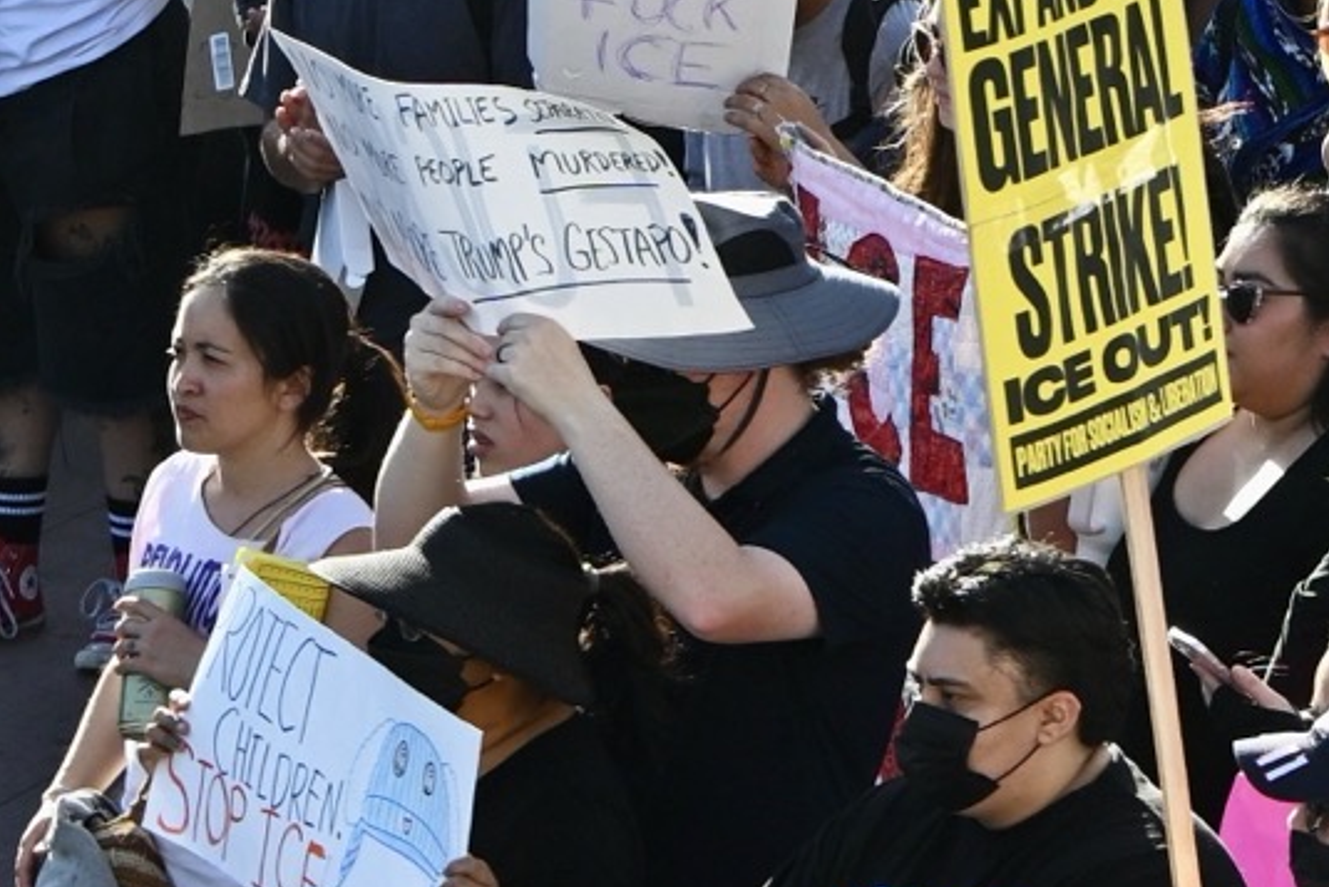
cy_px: 319
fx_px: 17391
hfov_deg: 4.3
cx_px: 2914
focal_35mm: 471
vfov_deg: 2.9
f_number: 4
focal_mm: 72
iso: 200
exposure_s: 1/1000
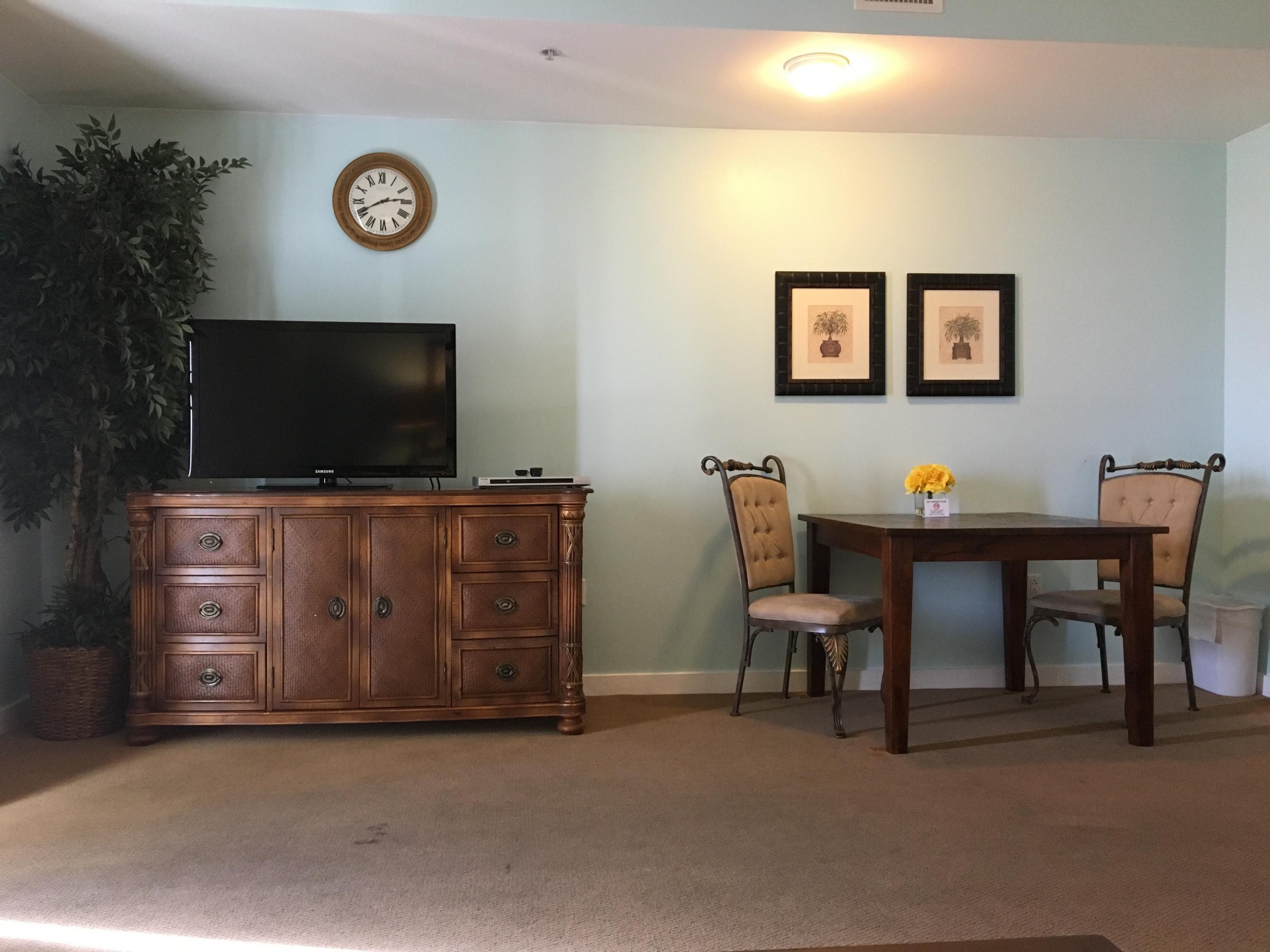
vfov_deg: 48.2
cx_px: 635
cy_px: 476
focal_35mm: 29
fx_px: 1064
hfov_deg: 61.7
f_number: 2.2
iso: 200
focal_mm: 4.15
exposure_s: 1/30
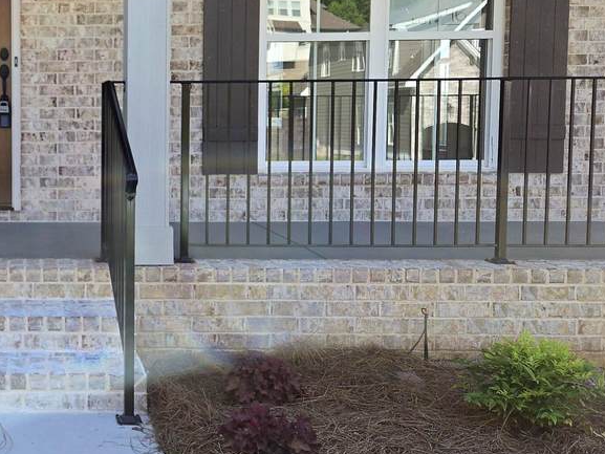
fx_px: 892
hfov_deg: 34.5
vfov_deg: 28.5
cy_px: 174
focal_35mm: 51
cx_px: 15
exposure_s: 1/345
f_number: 1.8
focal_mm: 5.4
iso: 25
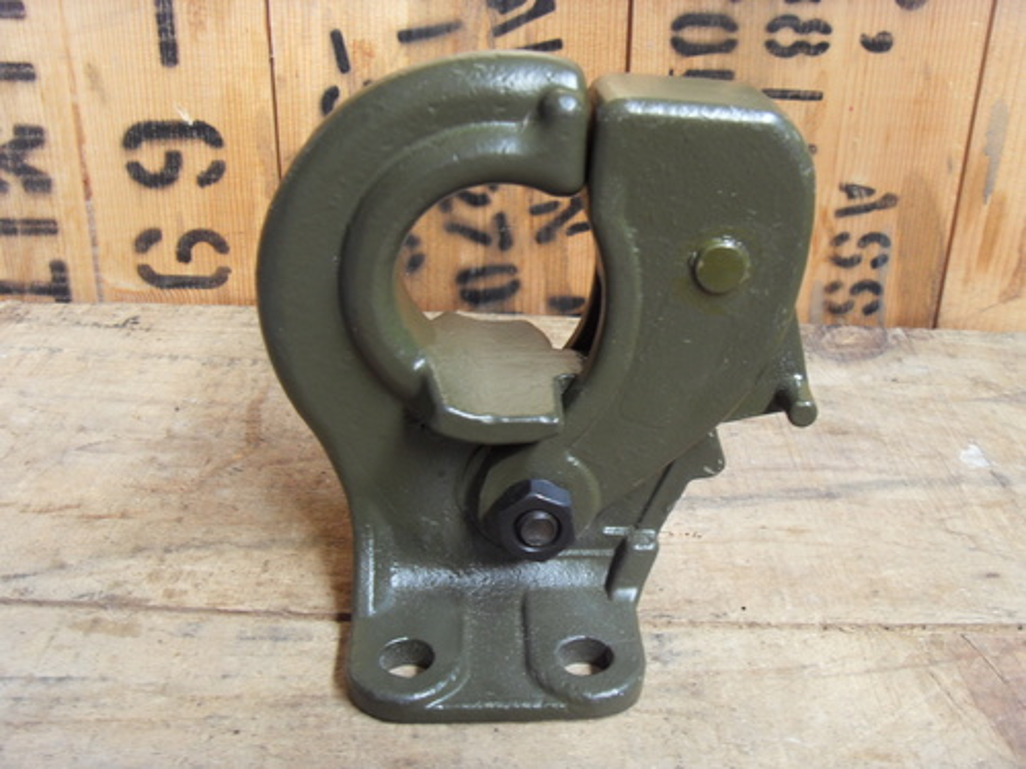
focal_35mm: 39
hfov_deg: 47.9
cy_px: 384
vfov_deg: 36.8
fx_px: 1156
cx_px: 513
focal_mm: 6.6
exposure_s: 1/15
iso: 200
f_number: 3.5
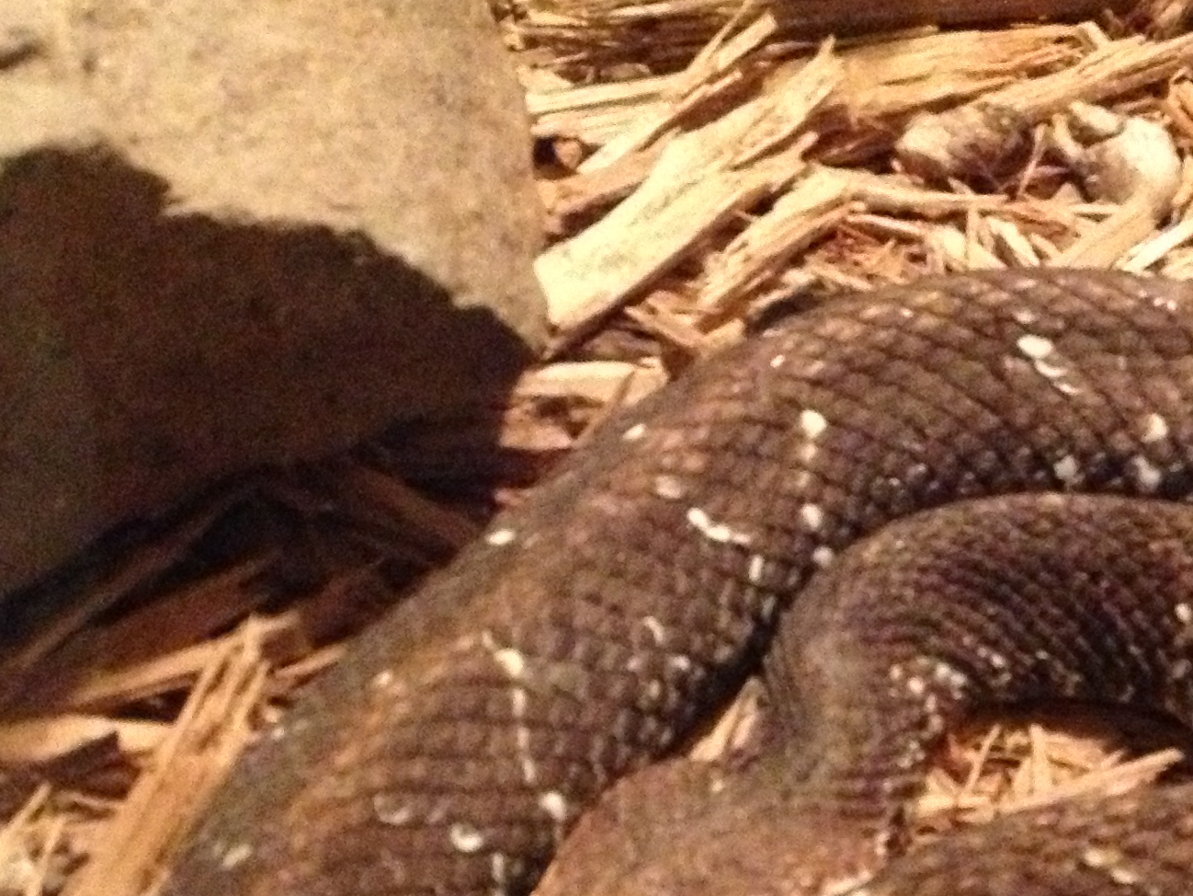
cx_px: 878
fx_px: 3033
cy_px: 791
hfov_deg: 22.1
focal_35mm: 88
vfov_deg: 16.6
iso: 800
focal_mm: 4.28
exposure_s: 1/15
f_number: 2.4
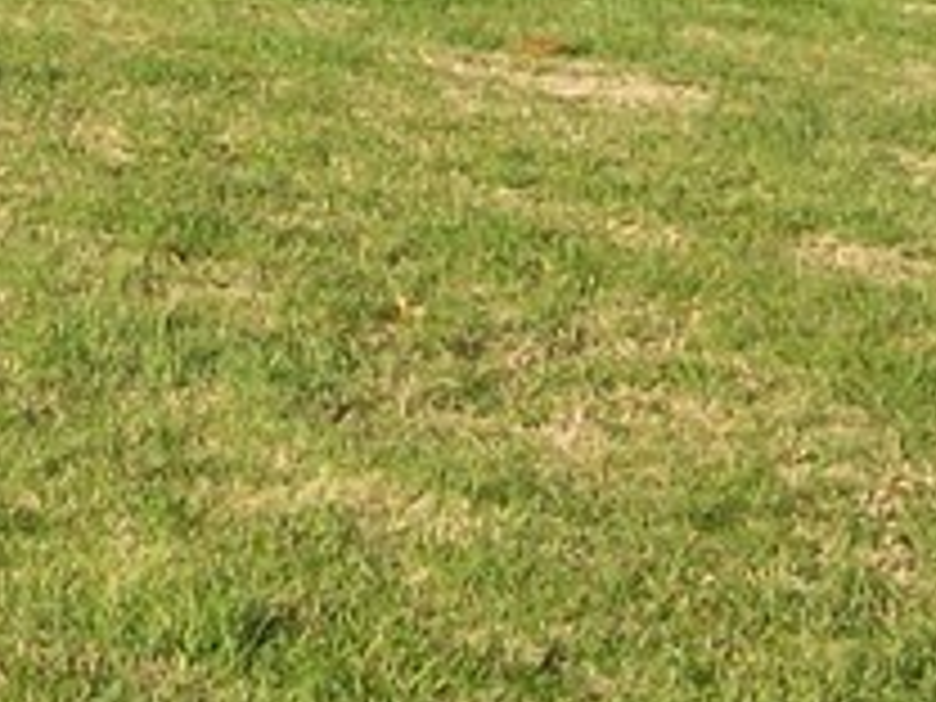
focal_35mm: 177
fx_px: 4786
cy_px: -302
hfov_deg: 10.7
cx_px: -540
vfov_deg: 8.2
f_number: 4.8
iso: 80
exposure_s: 1/401
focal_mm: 6
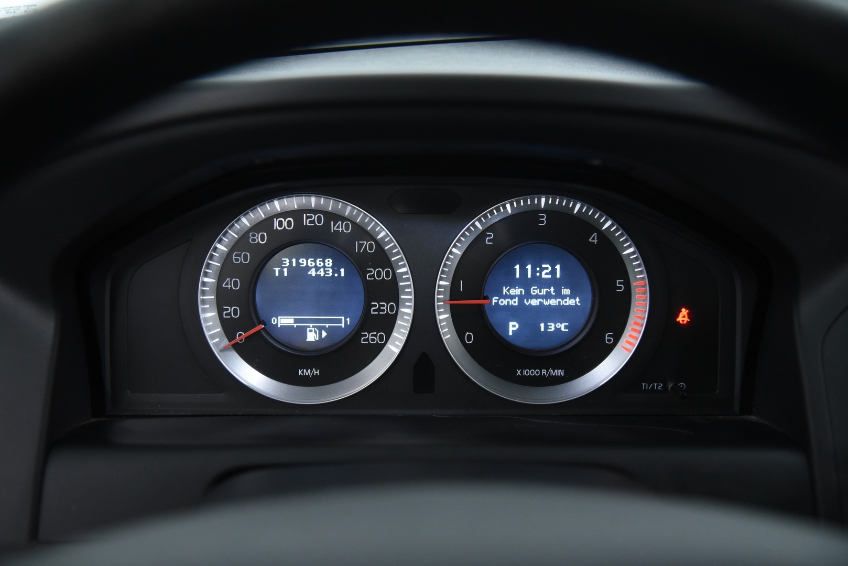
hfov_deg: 44.5
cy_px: 283
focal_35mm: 44
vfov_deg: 30.5
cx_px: 424
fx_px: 1037
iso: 4000
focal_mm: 44
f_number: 4
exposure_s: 1/30
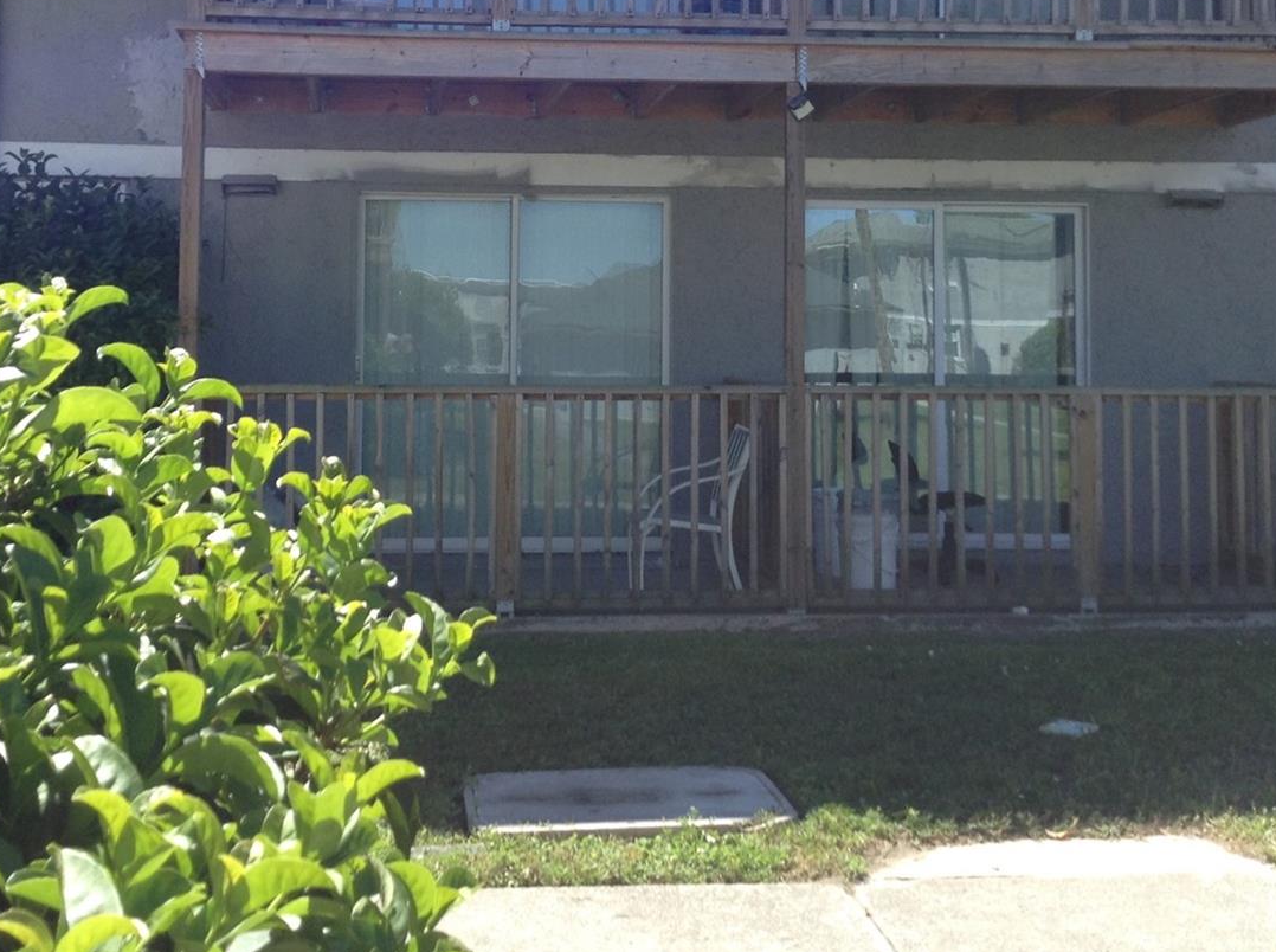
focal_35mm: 49
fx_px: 1803
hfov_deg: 38.9
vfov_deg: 29.2
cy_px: 253
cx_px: 572
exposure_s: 1/463
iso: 25
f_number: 2.4
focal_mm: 3.3
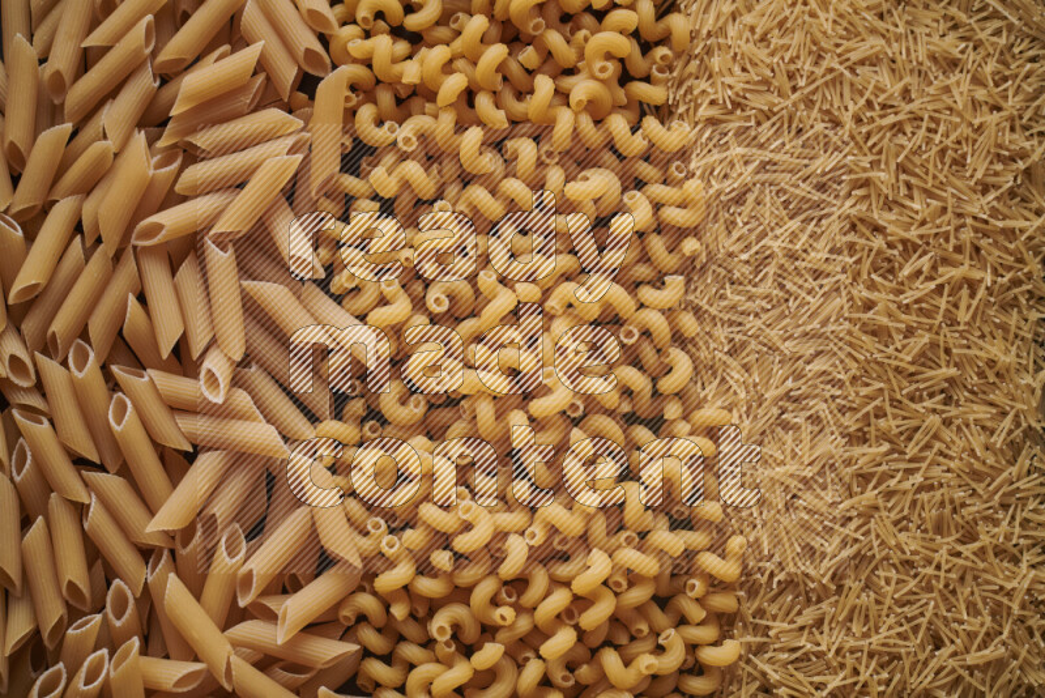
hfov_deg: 39.6
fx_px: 1452
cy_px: 349
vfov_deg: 27.0
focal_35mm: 50
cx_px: 522
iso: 160
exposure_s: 1/100
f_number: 8
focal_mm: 50
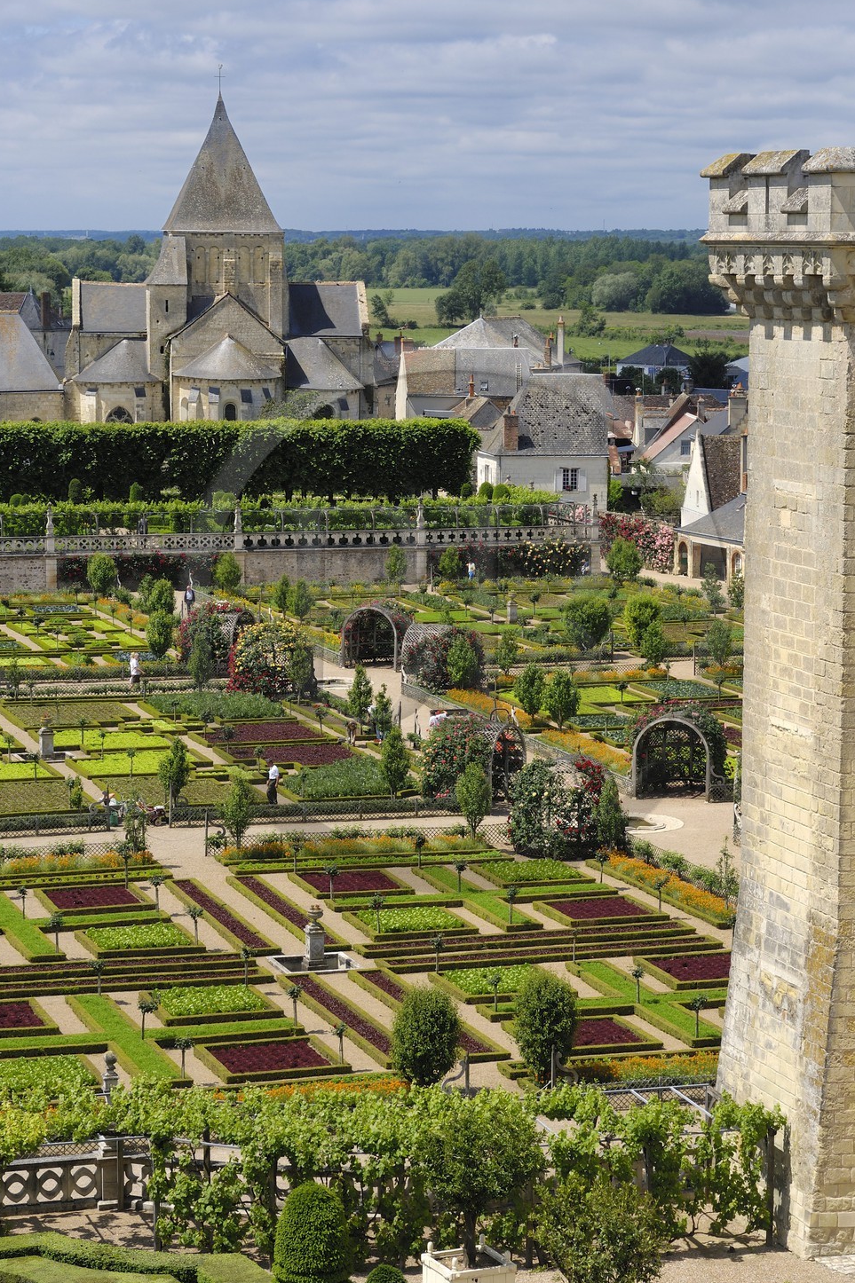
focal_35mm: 83
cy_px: 617
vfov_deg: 24.5
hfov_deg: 16.4
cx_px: 454
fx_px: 2959
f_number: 7.1
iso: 100
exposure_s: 1/250
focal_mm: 50
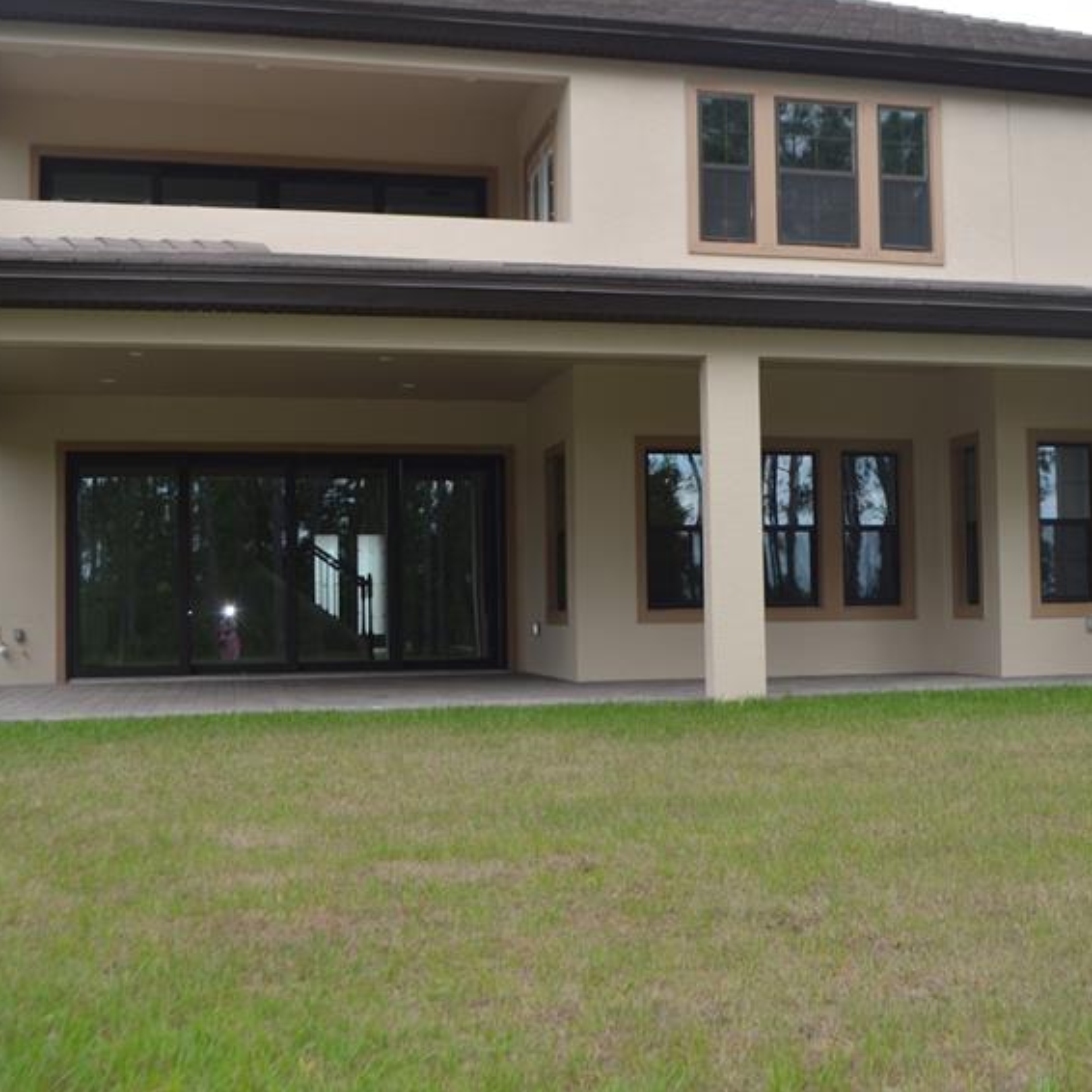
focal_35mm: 46
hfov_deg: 36.7
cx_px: 635
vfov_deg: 36.8
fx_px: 1642
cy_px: 511
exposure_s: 1/200
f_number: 6.3
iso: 100
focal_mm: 20
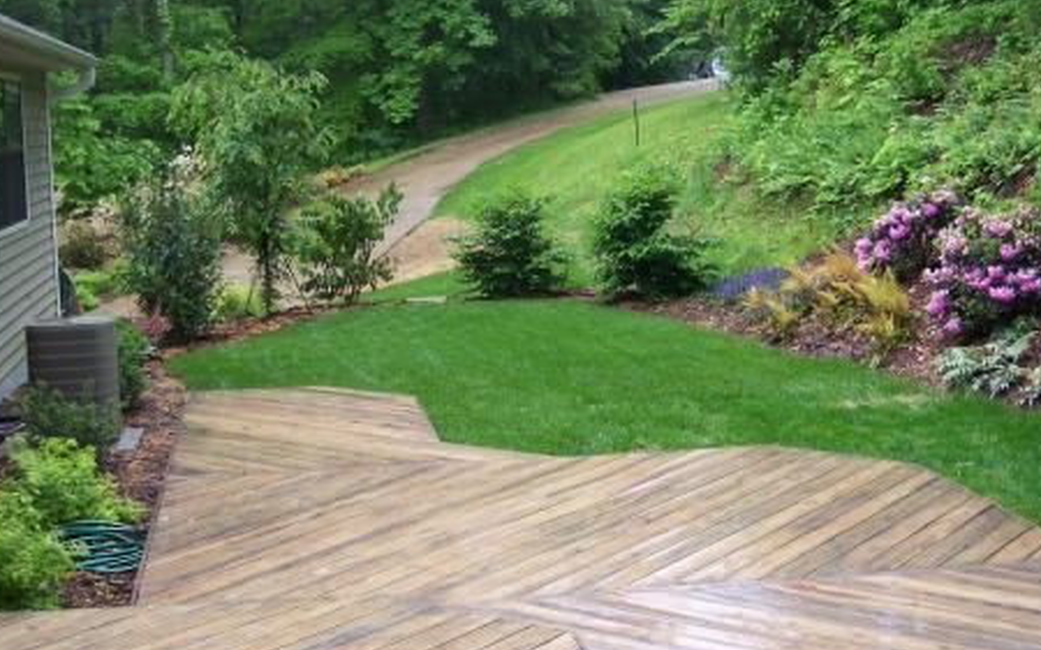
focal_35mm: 52
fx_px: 1475
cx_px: 525
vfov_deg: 24.8
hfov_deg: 38.9
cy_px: 298
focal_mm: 8
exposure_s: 1/125
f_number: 2.8
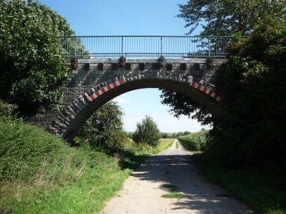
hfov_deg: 56.8
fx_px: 264
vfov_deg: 44.2
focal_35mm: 32
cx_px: 143
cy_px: 107
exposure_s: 1/400
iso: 100
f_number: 4
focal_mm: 5.2
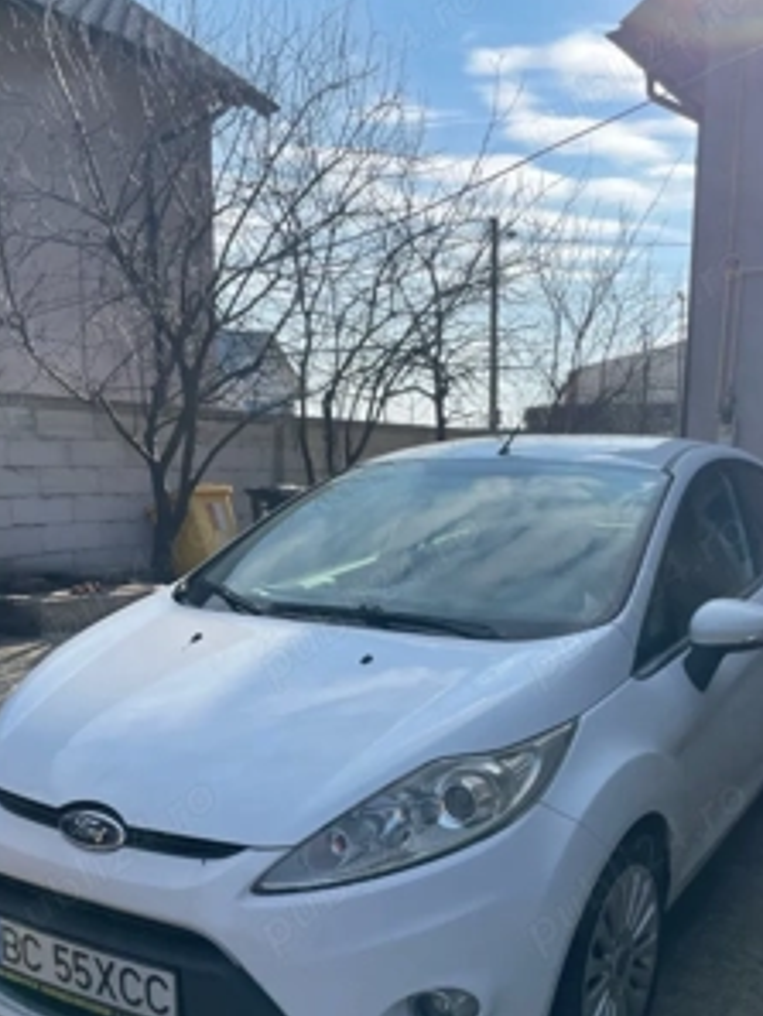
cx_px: 438
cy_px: 640
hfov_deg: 40.6
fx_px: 1028
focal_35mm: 35
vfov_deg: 52.0
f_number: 1.6
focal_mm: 4.2
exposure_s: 1/3861
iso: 32
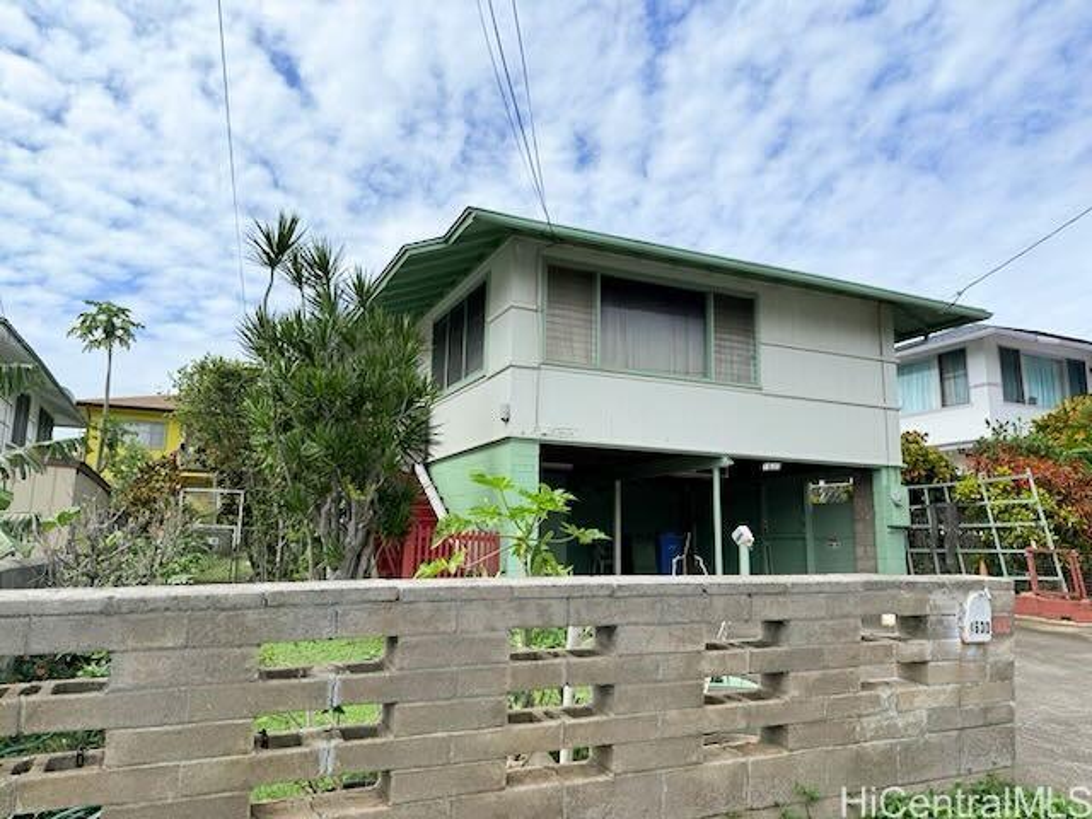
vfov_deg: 56.8
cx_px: 546
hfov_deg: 71.6
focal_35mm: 24
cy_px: 410
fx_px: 757
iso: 80
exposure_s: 1/8130
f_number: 1.78
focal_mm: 6.76
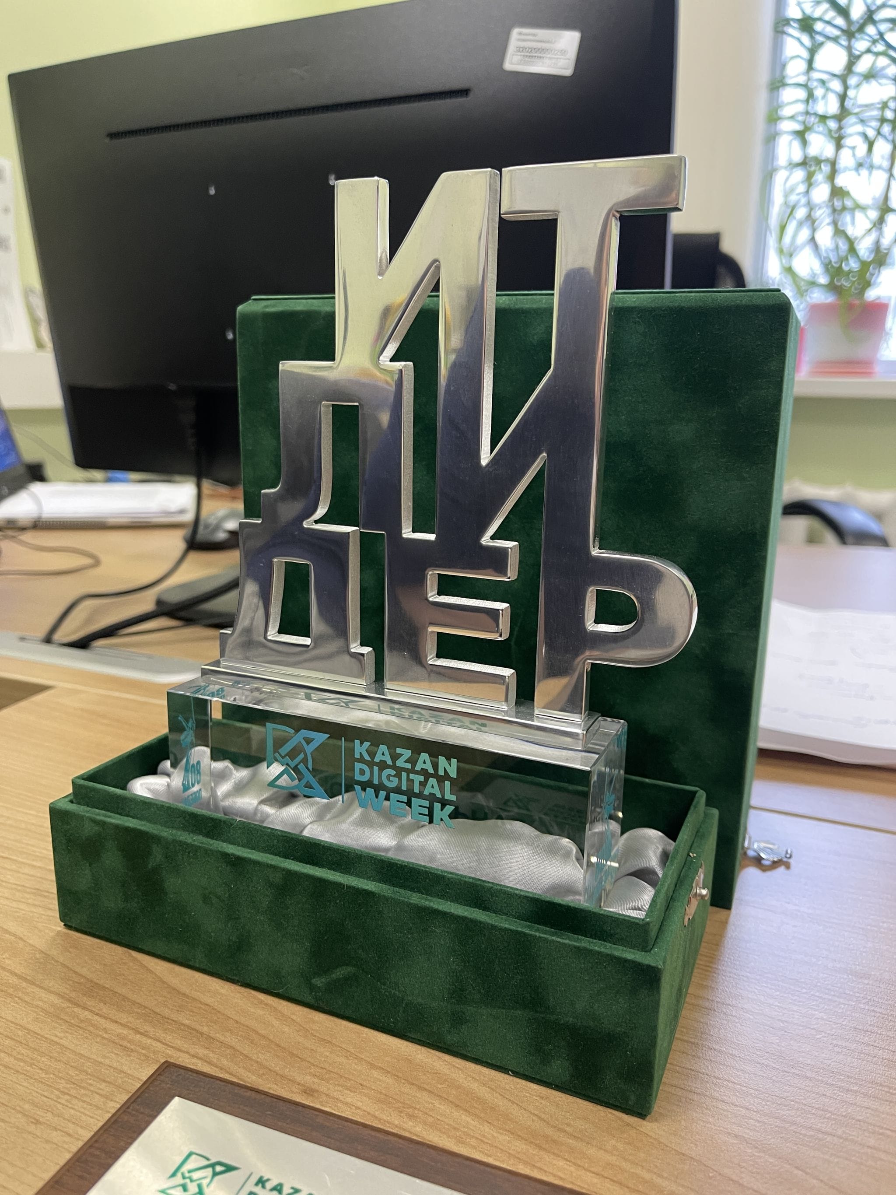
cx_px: 448
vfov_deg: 69.4
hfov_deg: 54.9
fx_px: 863
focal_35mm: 25
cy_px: 598
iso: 320
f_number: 1.6
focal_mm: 5.1
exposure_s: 1/60
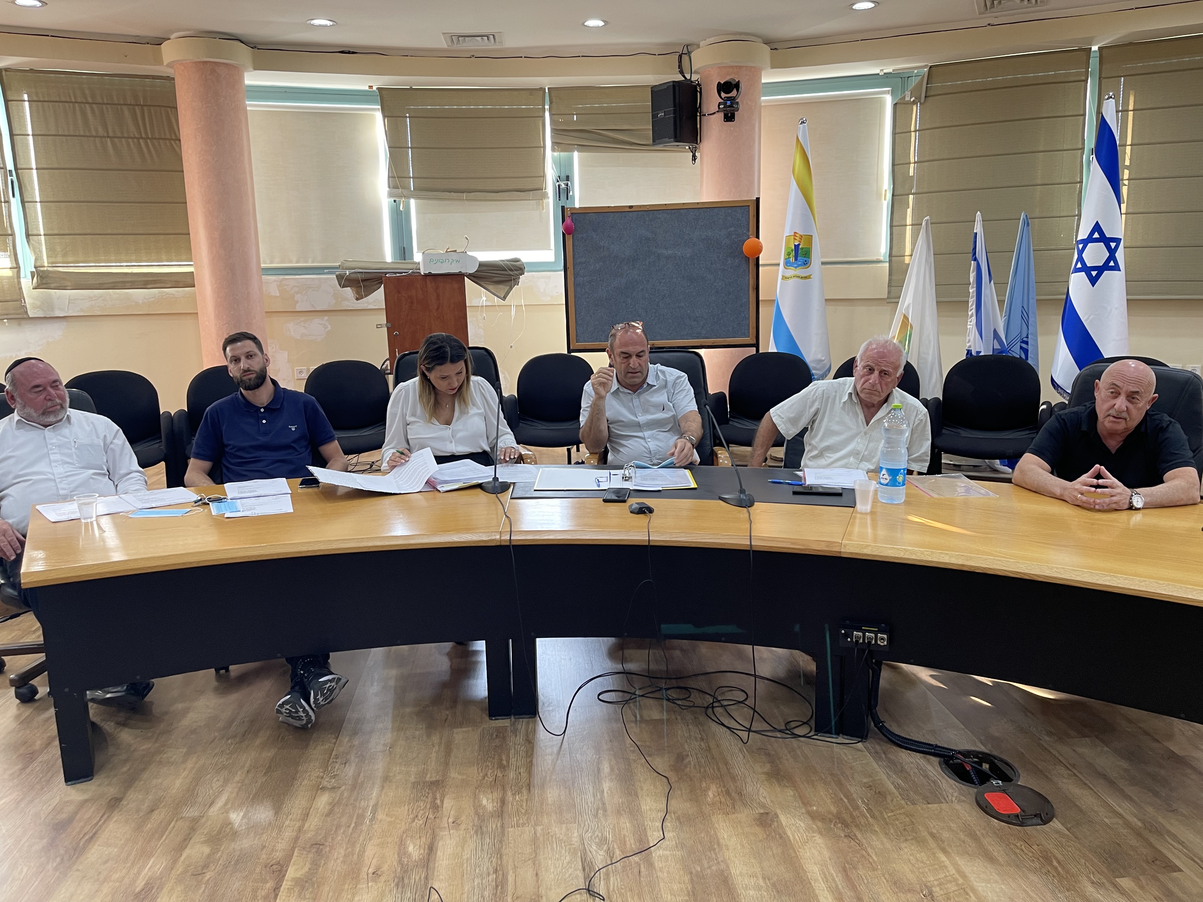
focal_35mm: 26
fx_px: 904
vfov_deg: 53.1
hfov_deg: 67.3
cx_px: 602
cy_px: 451
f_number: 1.6
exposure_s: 1/60
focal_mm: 5.1
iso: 80
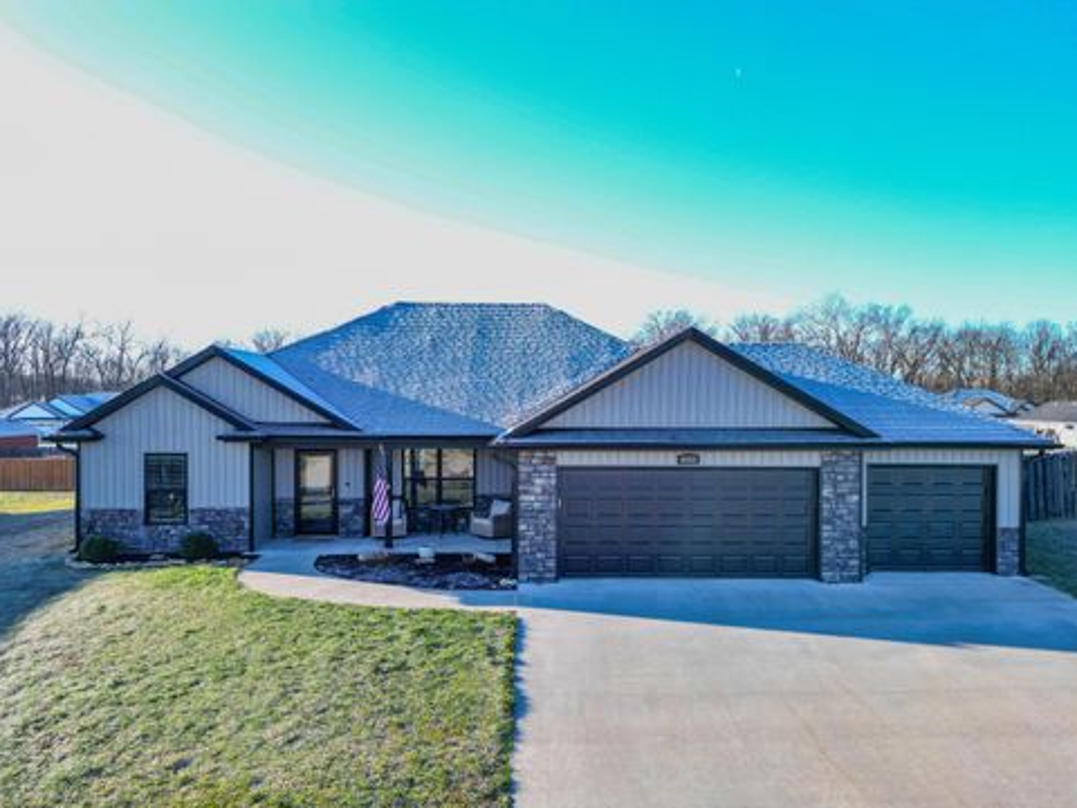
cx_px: 554
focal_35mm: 25
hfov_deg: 69.4
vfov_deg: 54.9
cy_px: 419
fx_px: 778
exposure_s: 1/500
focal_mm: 6.72
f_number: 1.7
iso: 100
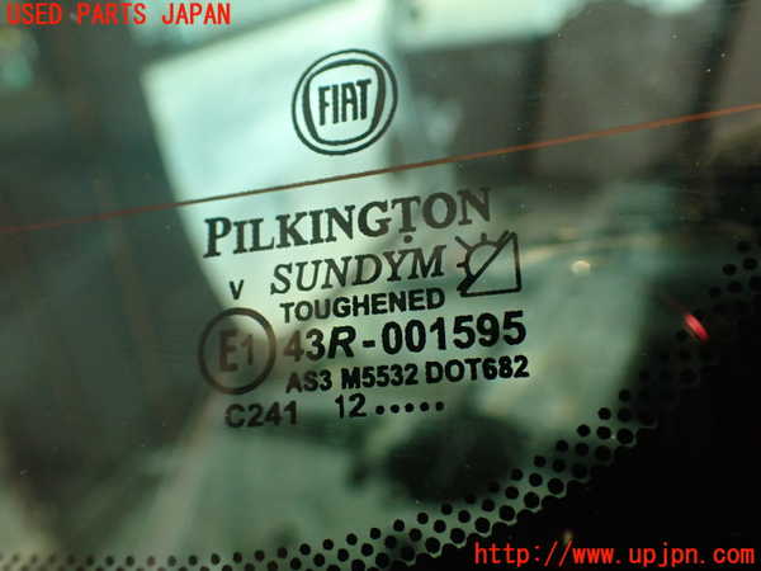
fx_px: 703
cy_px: 286
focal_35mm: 32
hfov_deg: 56.8
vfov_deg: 44.2
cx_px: 380
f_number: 2.4
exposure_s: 1/30
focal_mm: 5.79
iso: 640
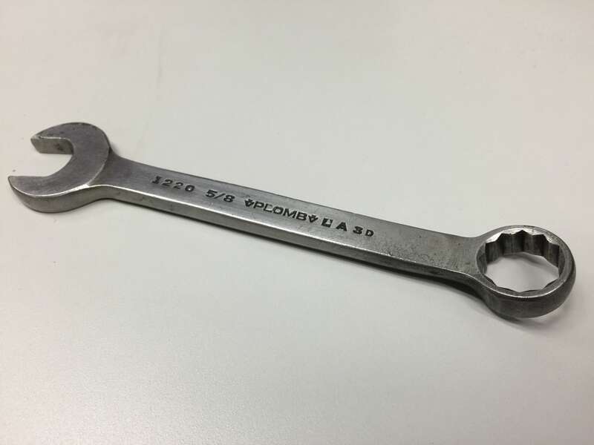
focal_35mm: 29
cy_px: 222
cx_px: 297
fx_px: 498
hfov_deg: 61.7
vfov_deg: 48.2
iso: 40
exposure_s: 1/30
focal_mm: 4.15
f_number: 2.2
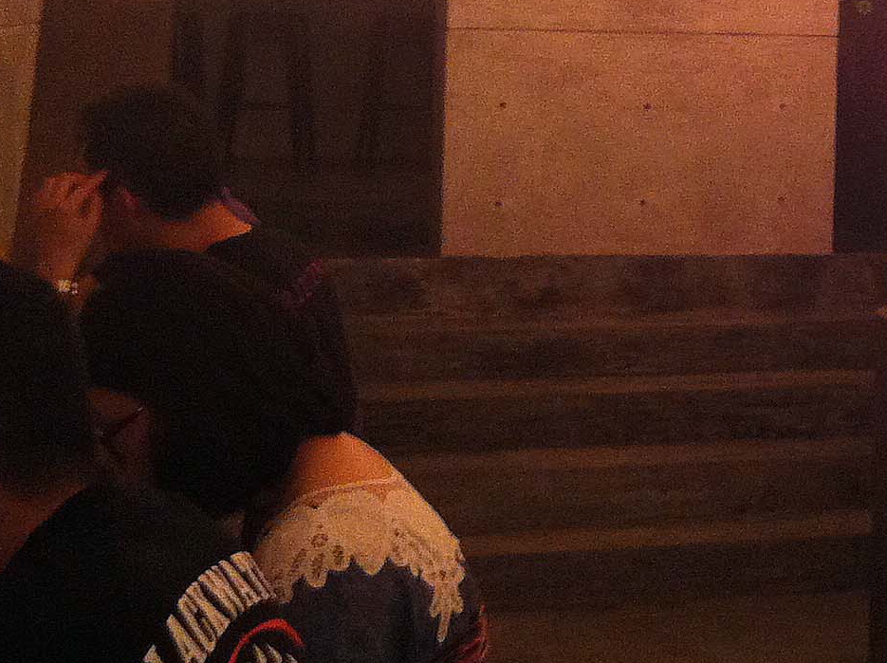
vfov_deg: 14.9
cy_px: -18
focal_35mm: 97
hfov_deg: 19.5
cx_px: 944
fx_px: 2483
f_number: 2.8
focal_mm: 3.85
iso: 250
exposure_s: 1/15
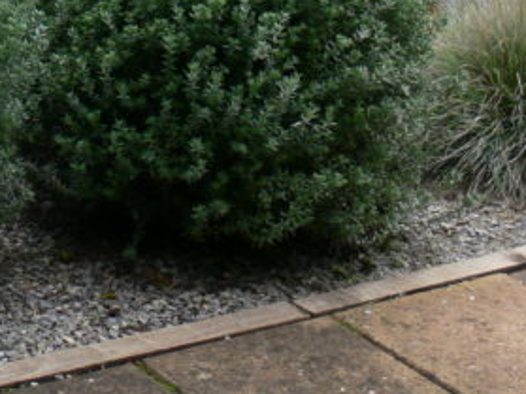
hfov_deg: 13.4
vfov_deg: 9.9
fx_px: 2172
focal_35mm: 143
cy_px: -279
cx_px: -96
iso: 80
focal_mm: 8.3
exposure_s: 1/100
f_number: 4.5
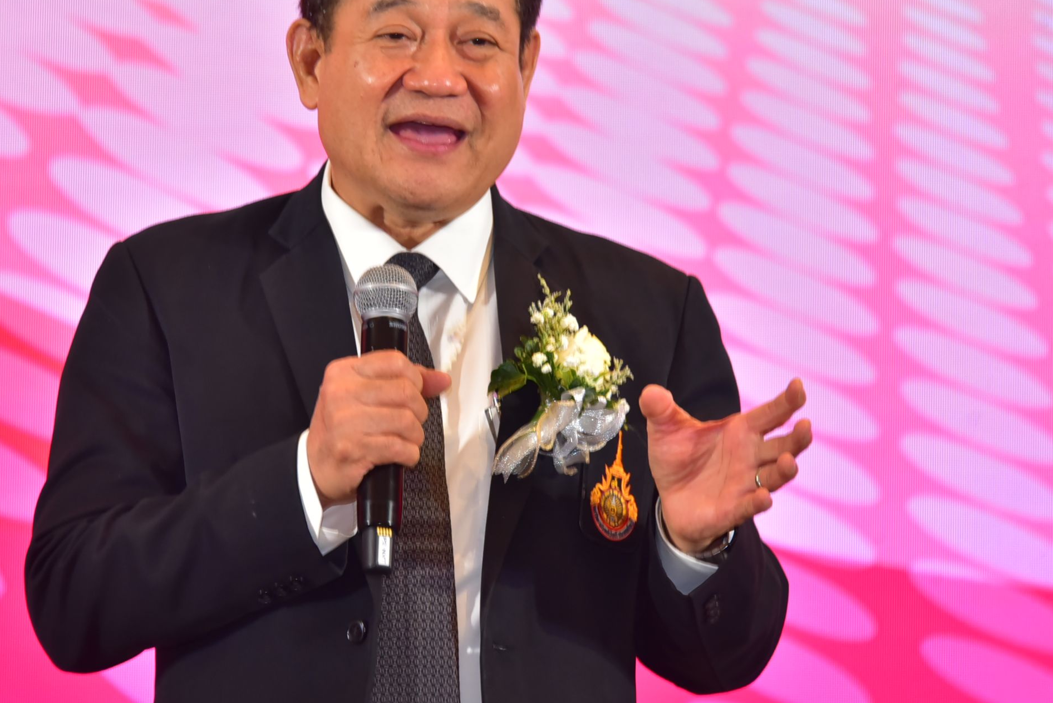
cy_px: 281
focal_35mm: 251
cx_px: 417
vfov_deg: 5.5
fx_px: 7344
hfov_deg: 8.2
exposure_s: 1/100
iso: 1600
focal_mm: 190
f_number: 6.3
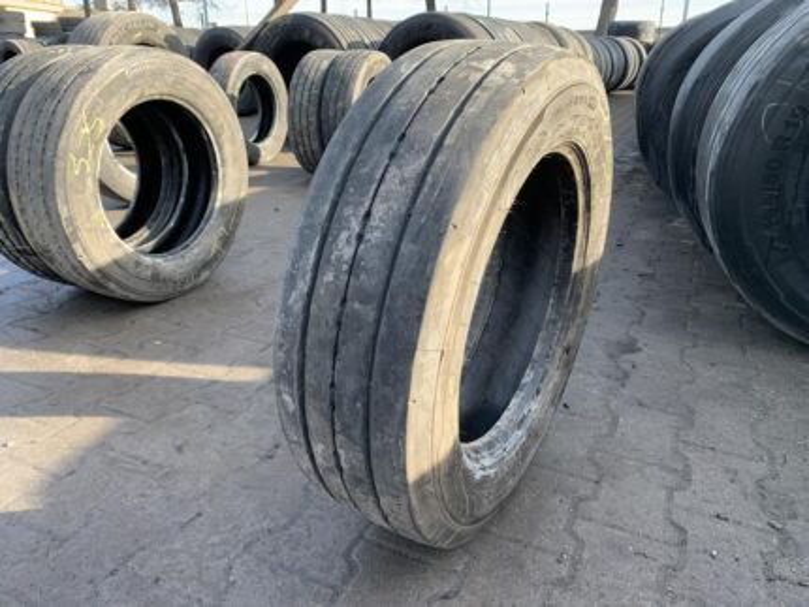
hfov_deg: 67.3
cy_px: 304
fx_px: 608
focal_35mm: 26
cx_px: 404
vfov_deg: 53.1
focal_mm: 4.25
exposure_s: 1/207
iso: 25
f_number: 1.8
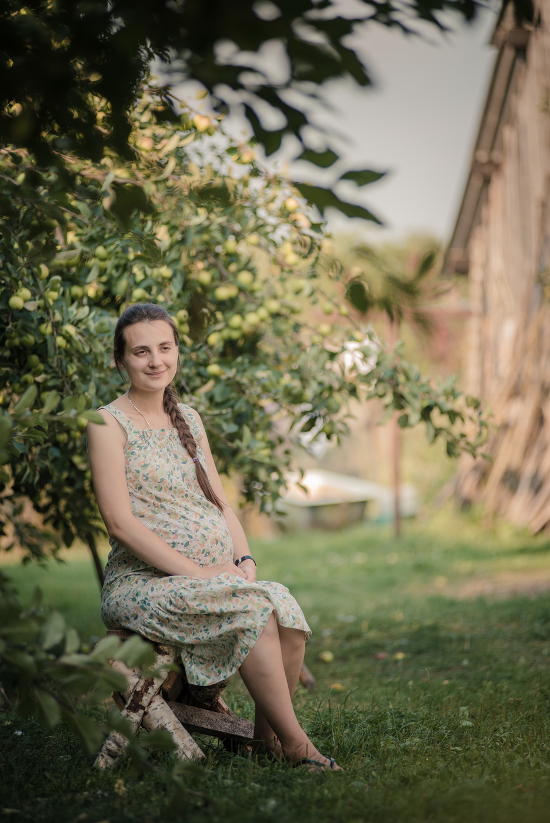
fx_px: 3891
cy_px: 412
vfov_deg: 12.1
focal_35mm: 170
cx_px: 275
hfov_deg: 8.1
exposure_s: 1/640
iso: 200
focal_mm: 170
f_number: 2.8
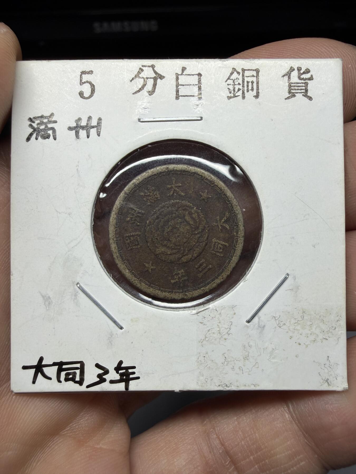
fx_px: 357
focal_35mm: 26
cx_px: 178
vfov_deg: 67.3
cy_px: 237
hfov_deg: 53.1
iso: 50
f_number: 2.2
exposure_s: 1/507
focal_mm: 2.22
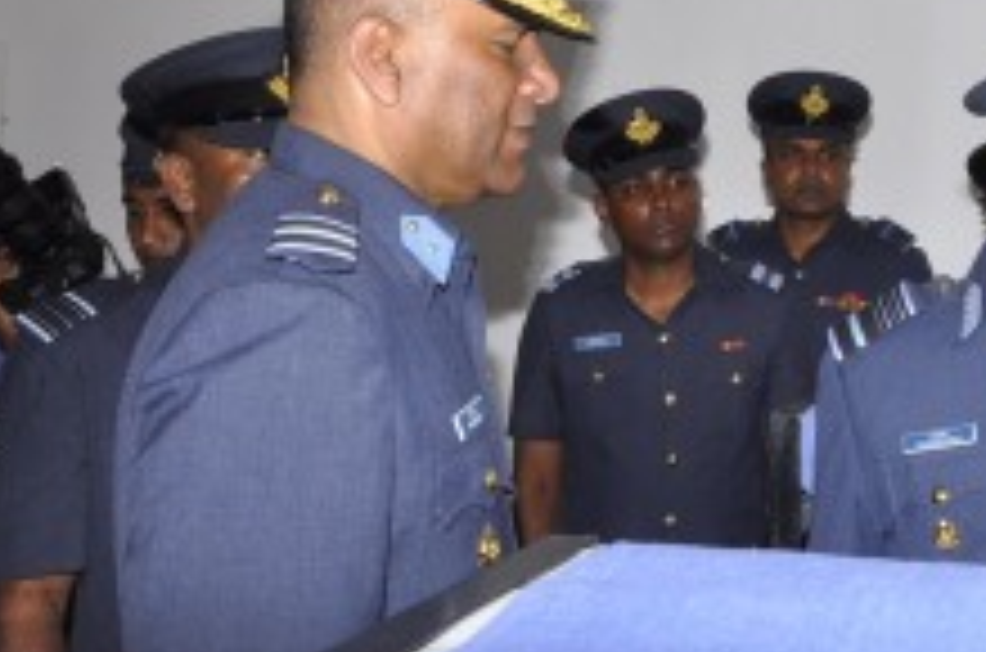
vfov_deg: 18.1
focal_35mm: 74
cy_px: 108
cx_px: 1180
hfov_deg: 24.8
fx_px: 2022
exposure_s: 1/100
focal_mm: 18
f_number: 8
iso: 500
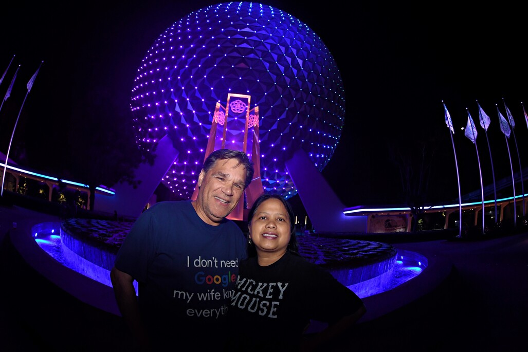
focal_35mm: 15
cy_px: 176
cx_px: 264
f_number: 4.5
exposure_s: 1/60
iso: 1600
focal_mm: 10.5
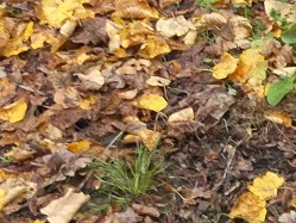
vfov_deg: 9.6
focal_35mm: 154
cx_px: 596
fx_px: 1317
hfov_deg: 11.5
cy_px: -10
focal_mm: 4.3
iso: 400
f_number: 3.3
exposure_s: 1/60
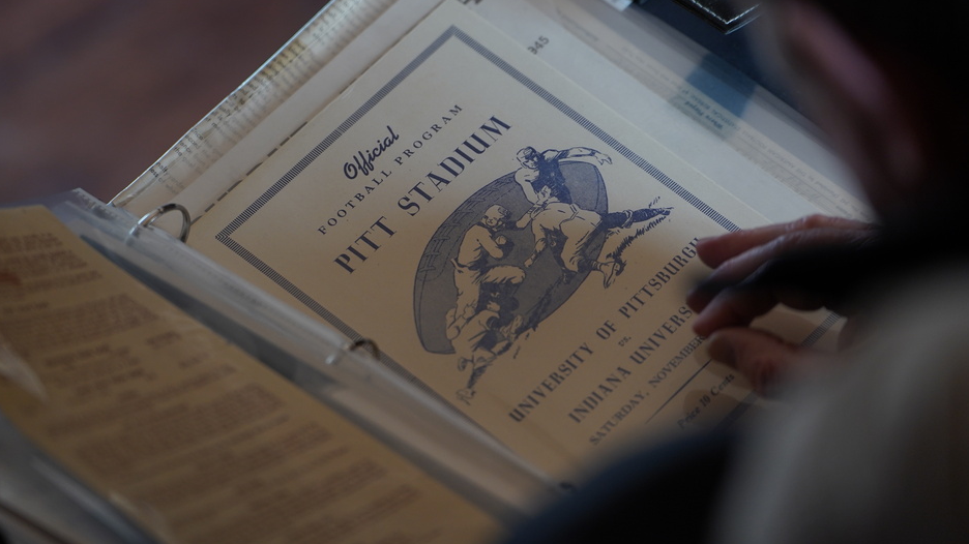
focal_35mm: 172
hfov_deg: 12.5
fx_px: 4418
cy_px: 207
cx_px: 453
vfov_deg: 7.1
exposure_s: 1/200
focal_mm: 150
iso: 500
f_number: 2.8
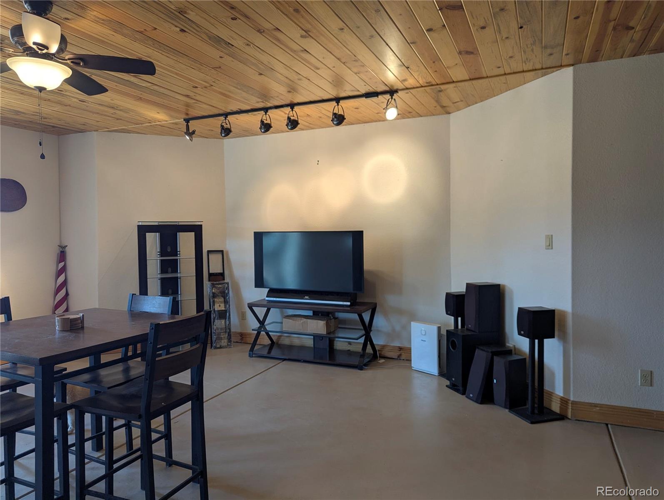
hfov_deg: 71.5
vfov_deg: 56.9
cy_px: 250
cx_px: 332
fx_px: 461
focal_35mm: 24
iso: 61
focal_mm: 6.81
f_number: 1.85
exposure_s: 1/120
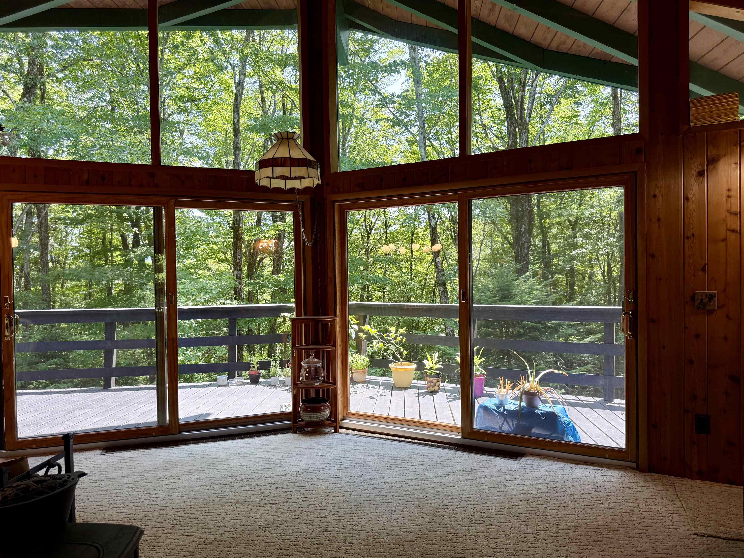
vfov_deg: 56.8
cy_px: 279
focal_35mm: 24
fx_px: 516
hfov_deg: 71.6
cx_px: 372
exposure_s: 1/240
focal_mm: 6.76
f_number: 1.78
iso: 100
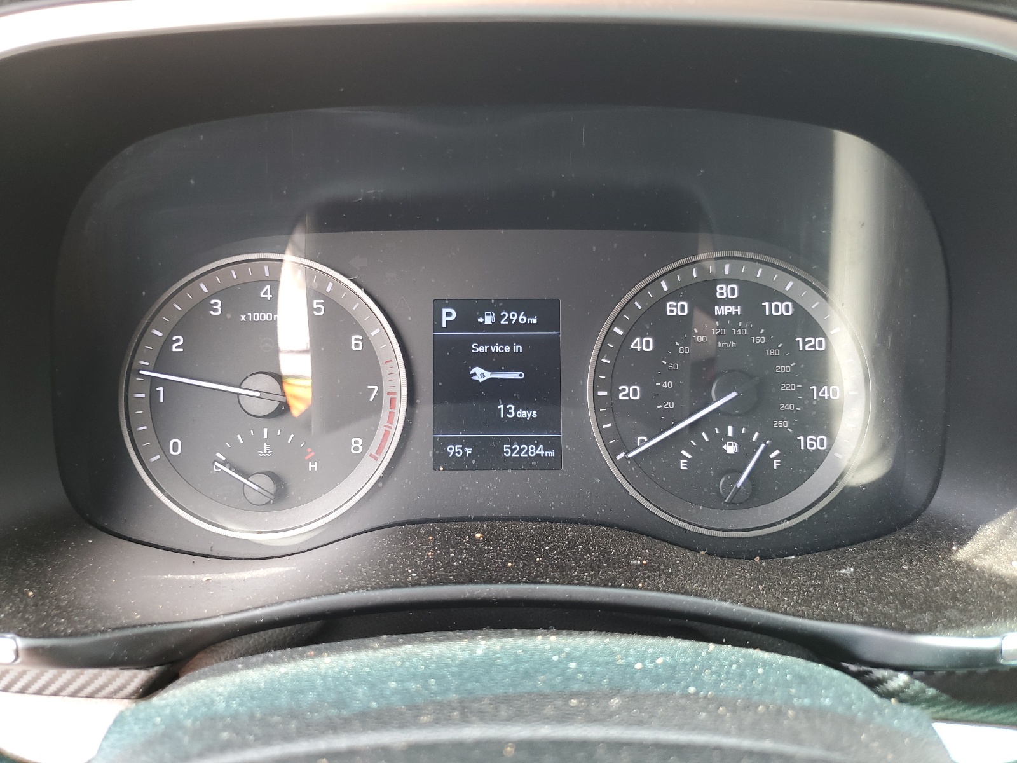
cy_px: 382
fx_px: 764
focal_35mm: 26
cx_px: 508
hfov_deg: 67.3
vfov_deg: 53.1
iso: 57
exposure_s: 1/60.2
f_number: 1.5
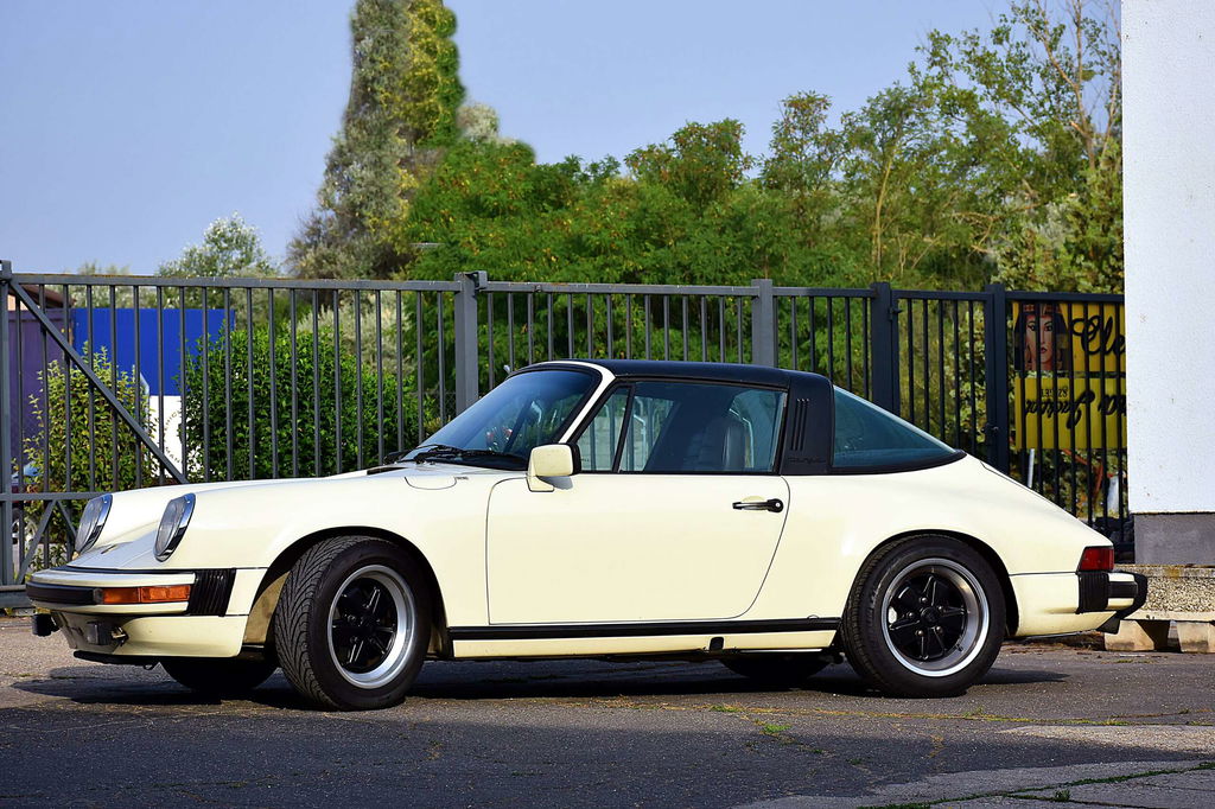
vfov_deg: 13.0
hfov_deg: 19.5
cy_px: 404
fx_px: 3542
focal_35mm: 105
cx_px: 608
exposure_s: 1/500
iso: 180
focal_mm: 70
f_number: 8
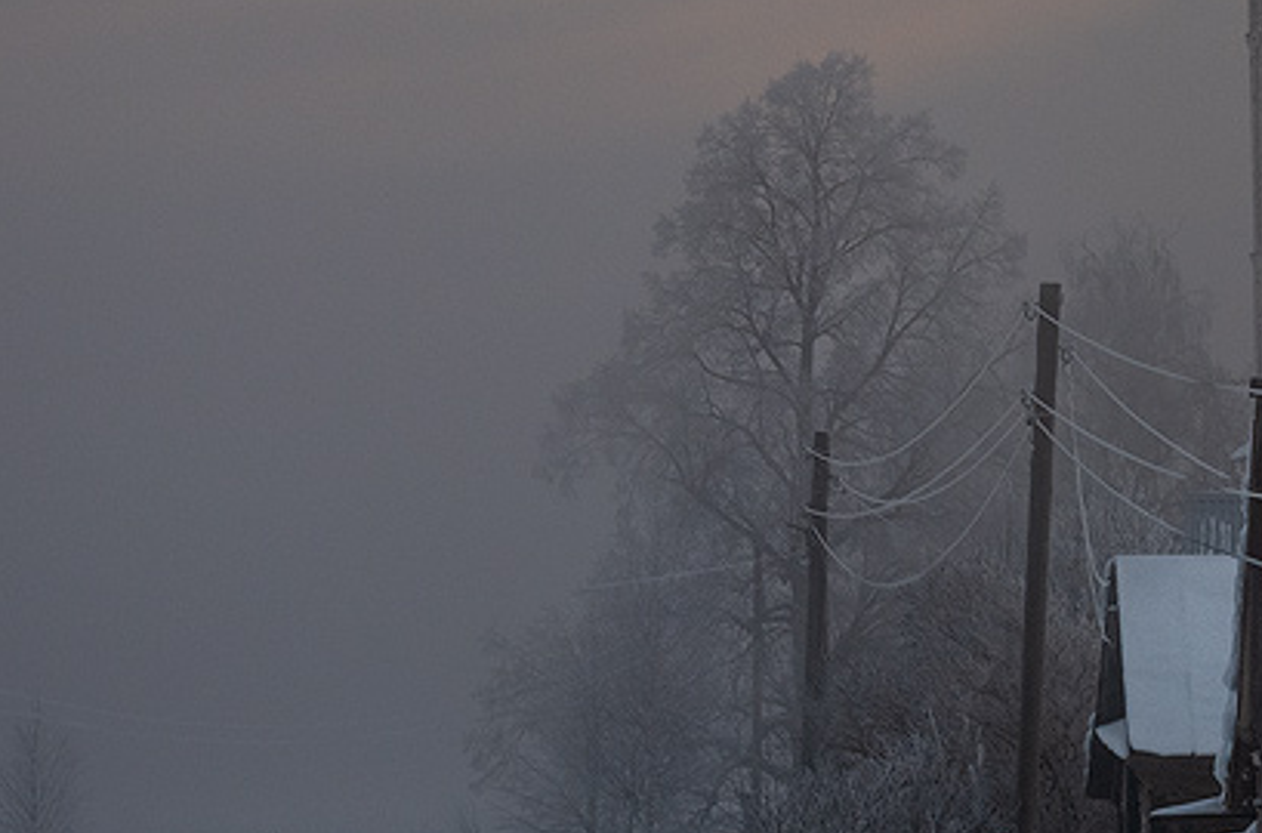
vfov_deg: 6.0
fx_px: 7898
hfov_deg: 8.9
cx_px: 1787
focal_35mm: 226
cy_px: 31
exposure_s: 1/100
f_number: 6.3
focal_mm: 66
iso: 250
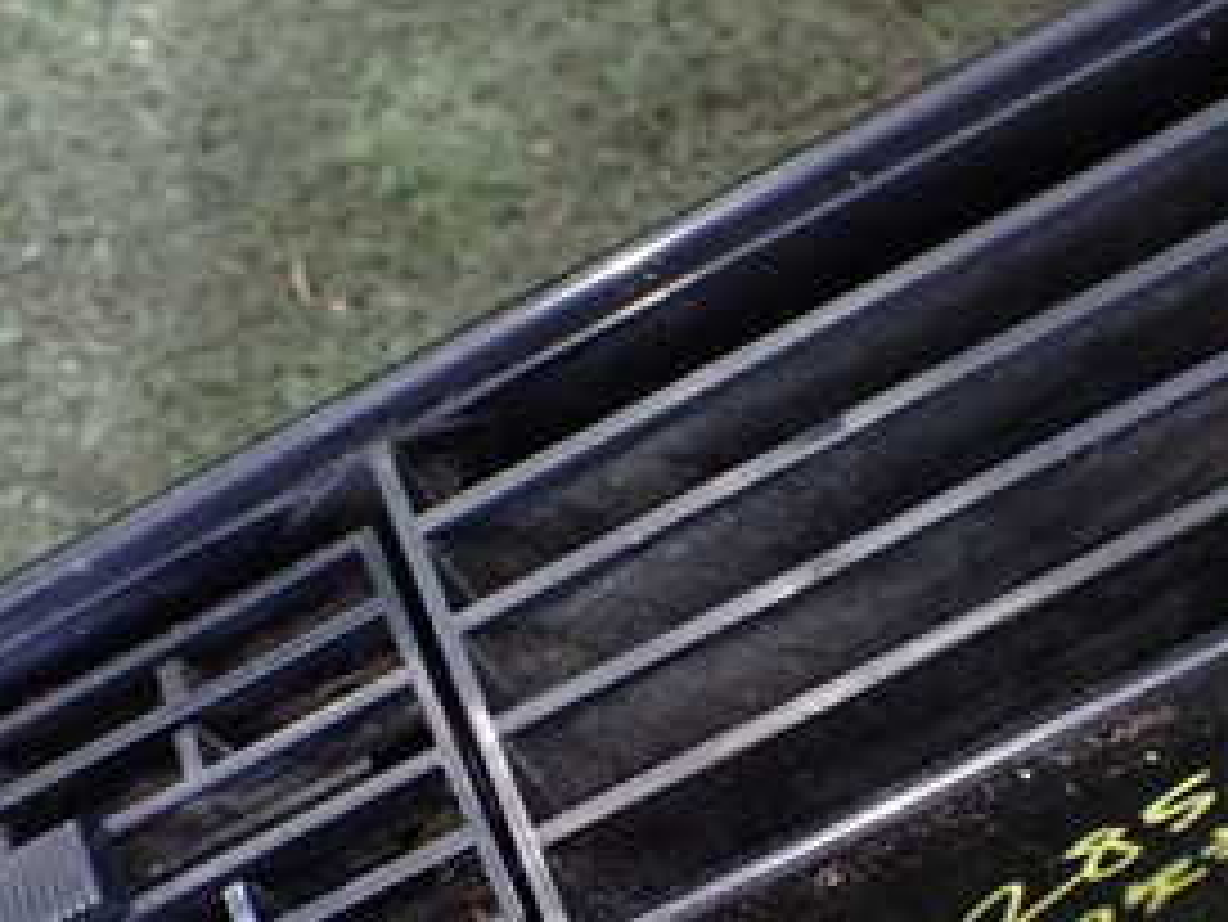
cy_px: 855
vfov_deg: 21.7
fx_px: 2342
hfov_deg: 29.4
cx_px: 544
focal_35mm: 66
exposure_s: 1/80
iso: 800
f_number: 2.3
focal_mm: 5.4
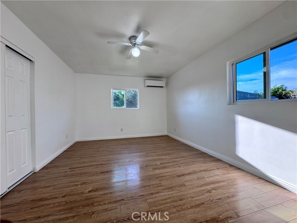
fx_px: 120
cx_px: 148
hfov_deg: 102.1
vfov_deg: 85.7
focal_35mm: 14
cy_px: 112
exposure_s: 1/120
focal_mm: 2.22
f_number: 2.2
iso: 40
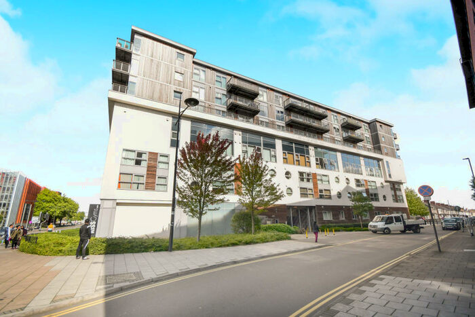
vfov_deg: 77.4
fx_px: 198
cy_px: 158
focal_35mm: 15
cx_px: 238
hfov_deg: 100.4
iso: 500
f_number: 7.1
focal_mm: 10
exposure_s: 1/1250
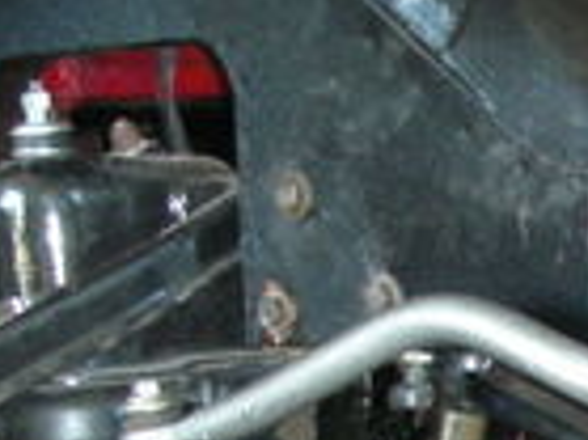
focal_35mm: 161
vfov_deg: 9.0
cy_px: 668
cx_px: 871
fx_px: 2732
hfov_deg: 11.8
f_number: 2.8
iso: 132
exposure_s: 1/60
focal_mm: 5.8
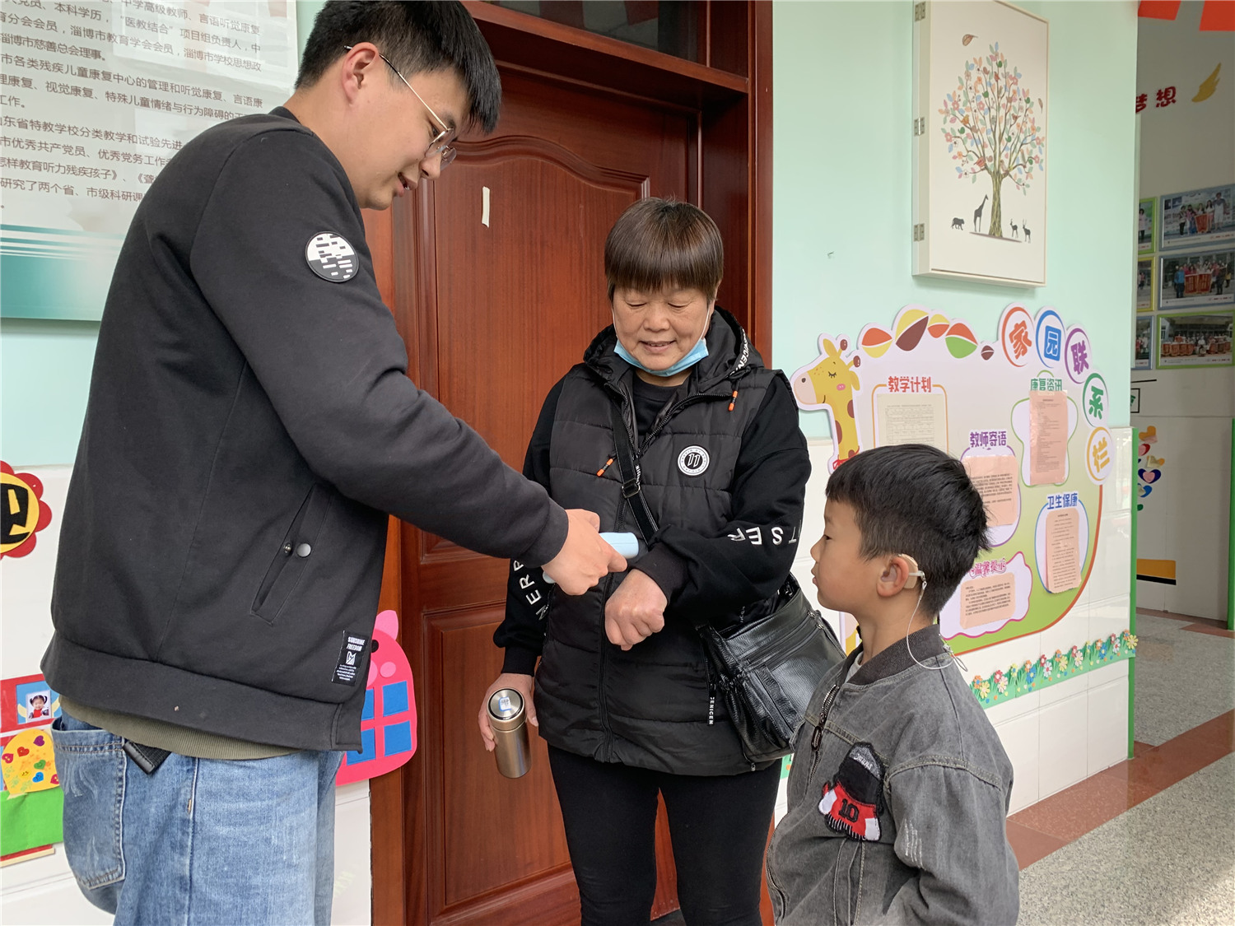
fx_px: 928
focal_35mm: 26
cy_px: 463
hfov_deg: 67.3
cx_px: 618
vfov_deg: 53.1
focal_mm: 4.25
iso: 40
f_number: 1.8
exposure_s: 1/121
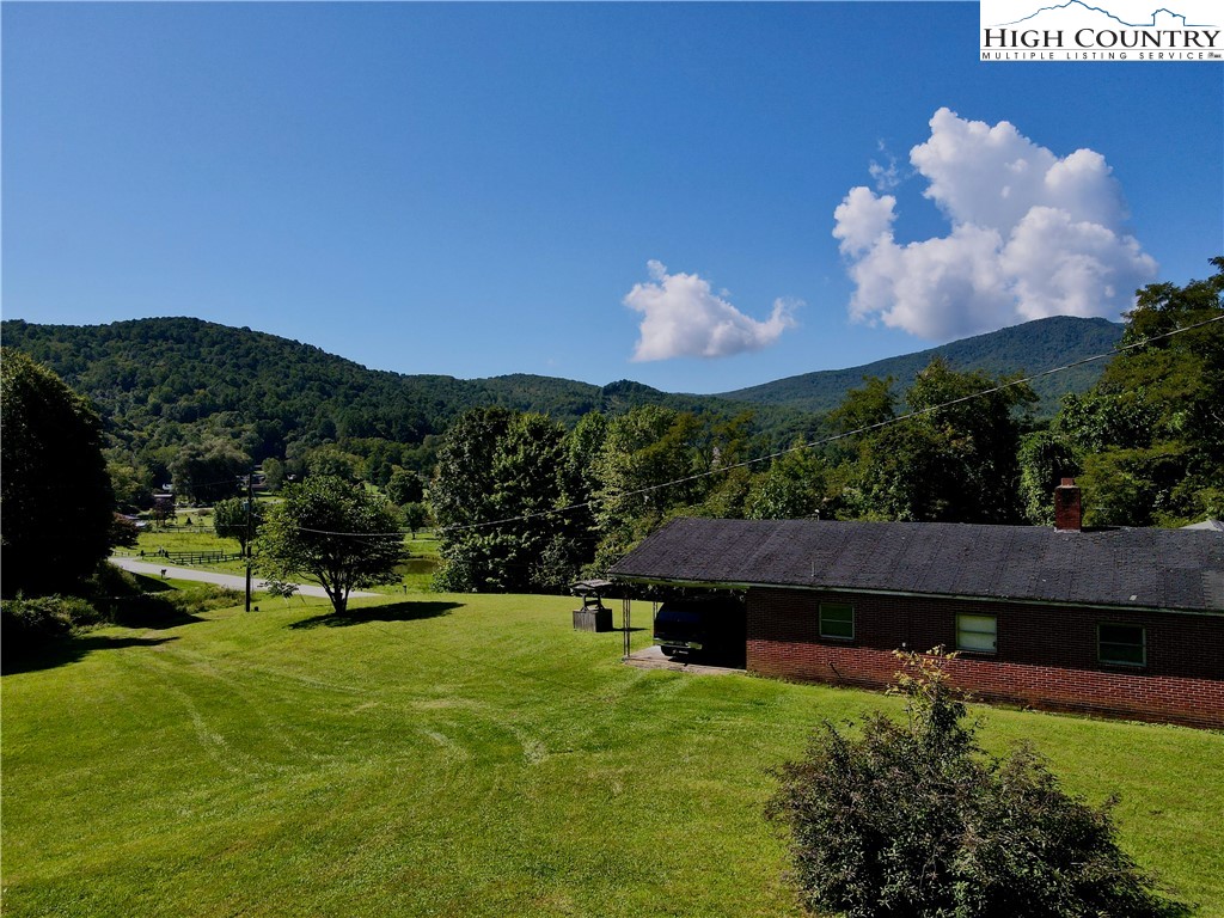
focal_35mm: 24
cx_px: 612
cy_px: 459
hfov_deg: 71.6
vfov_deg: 56.8
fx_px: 849
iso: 100
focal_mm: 4.5
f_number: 2.8
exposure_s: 1/1600
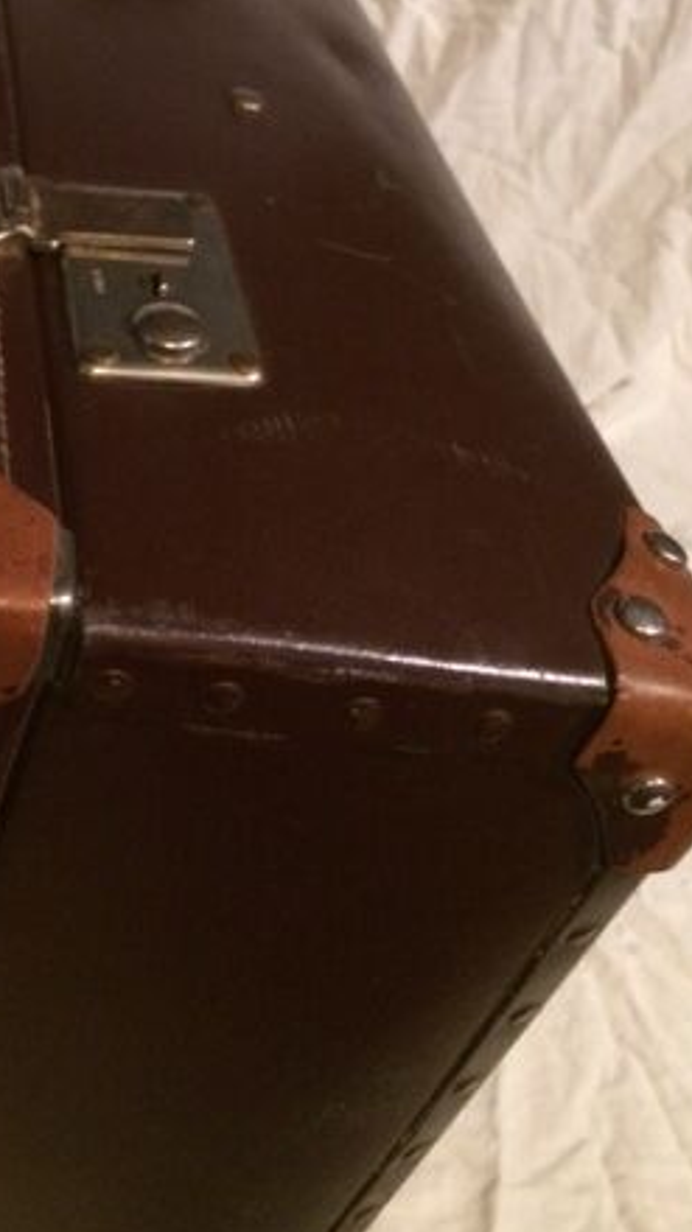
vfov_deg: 43.9
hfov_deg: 25.5
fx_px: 1503
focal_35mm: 46
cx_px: 143
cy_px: 395
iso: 400
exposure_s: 1/17
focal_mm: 4.15
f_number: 2.2
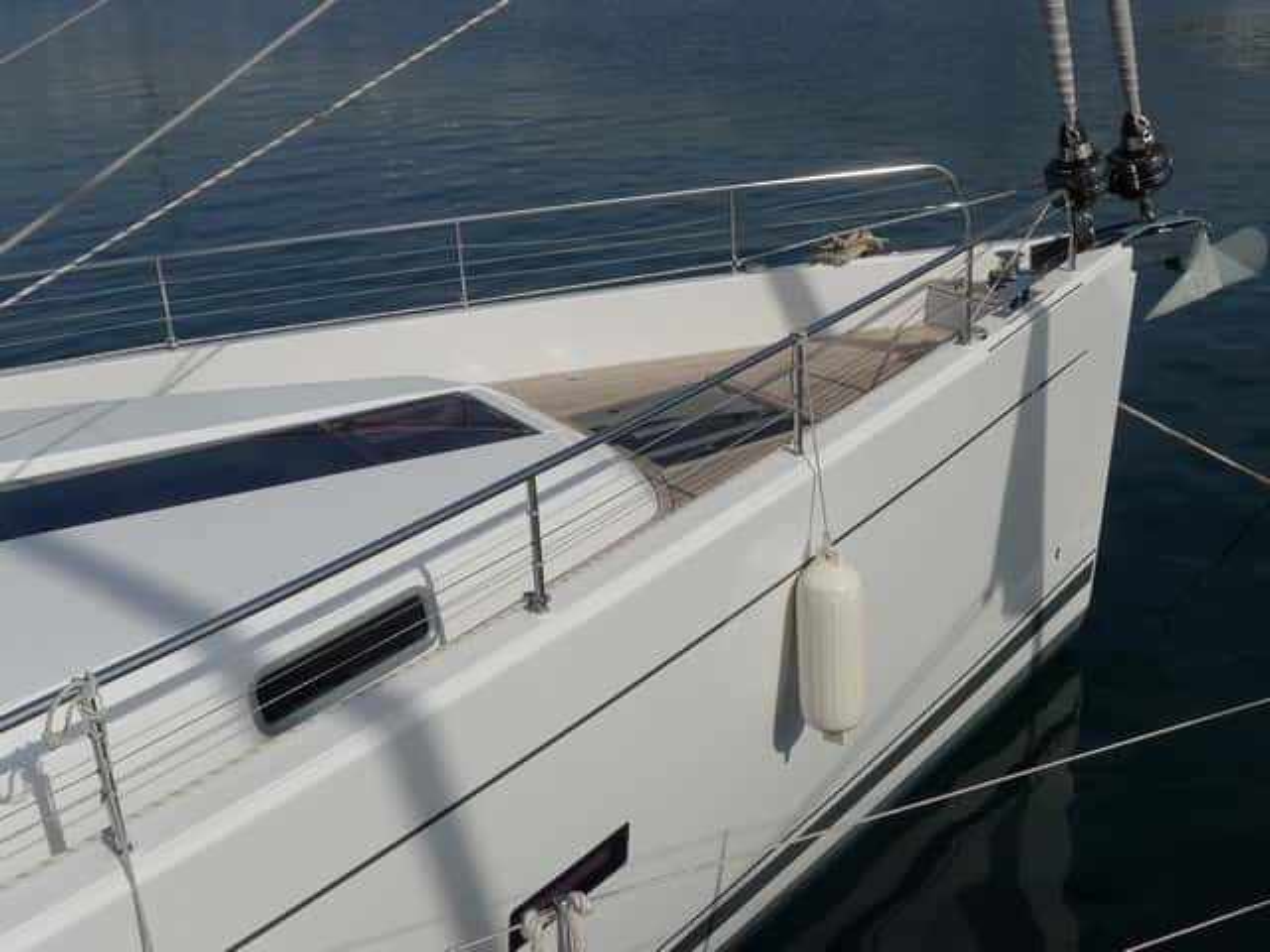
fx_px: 1468
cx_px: 635
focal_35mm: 40
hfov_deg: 46.8
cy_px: 476
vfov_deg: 36.0
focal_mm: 8.5
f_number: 6.3
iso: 80
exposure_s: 1/1000
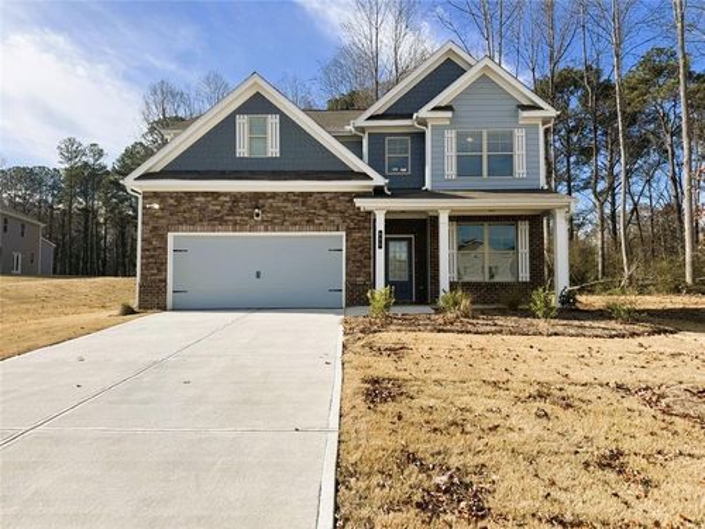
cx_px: 352
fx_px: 489
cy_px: 264
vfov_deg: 56.8
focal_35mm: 24
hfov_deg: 71.6
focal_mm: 6.76
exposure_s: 1/4950
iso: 80
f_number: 1.78
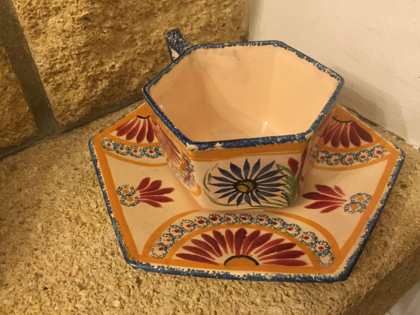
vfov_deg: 45.4
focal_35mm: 31
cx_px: 211
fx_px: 376
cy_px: 148
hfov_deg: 58.3
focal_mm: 4.15
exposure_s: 1/20
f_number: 2.2
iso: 250
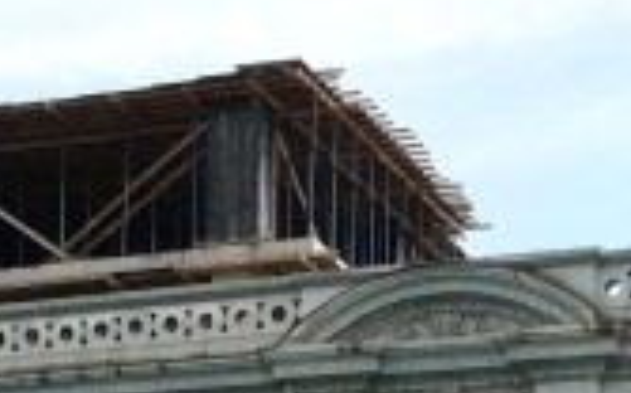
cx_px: 351
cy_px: 618
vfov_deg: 8.3
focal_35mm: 153
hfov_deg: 13.7
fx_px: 2628
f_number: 5.6
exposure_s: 1/250
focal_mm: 6
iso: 100
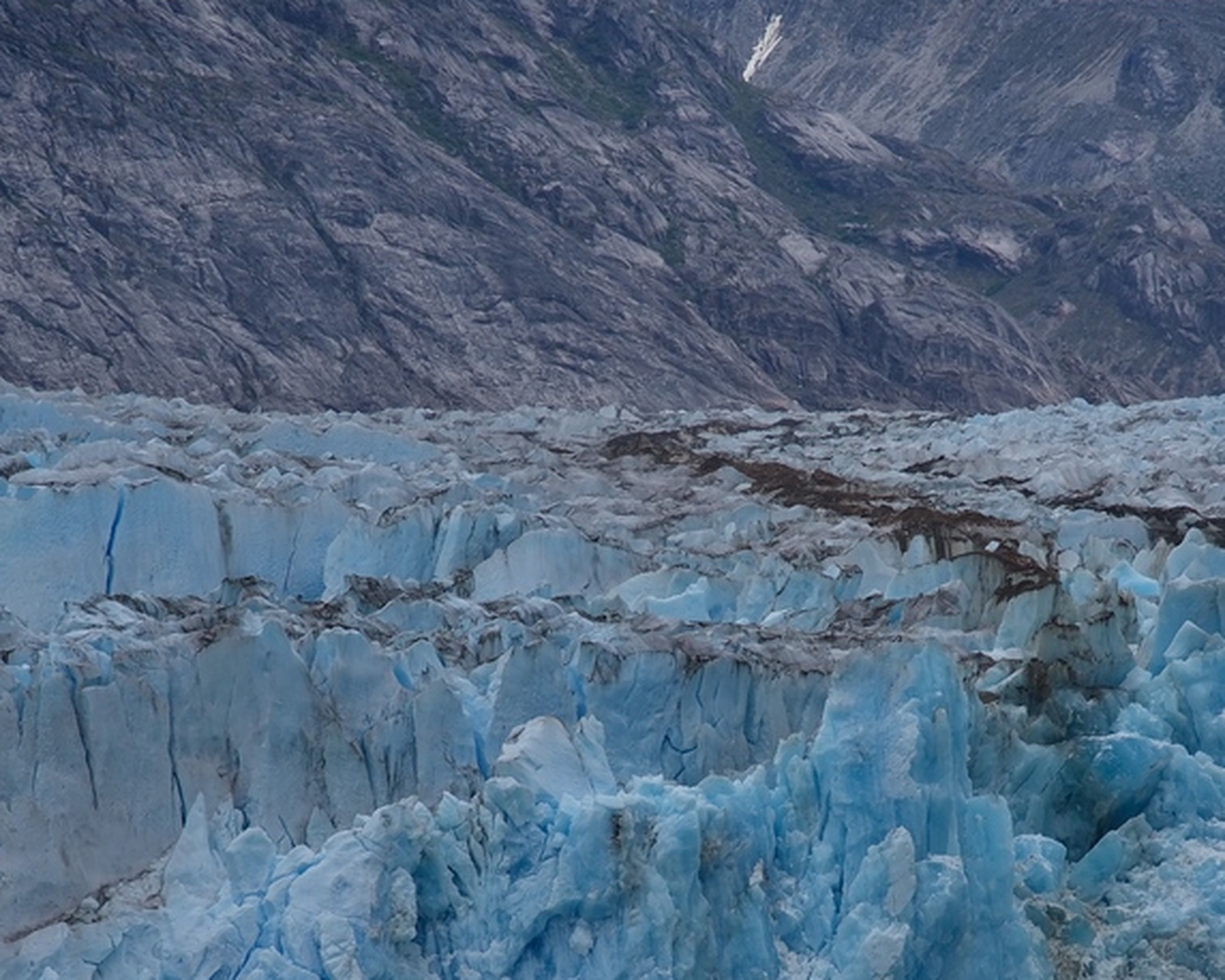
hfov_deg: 7.7
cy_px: 736
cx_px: 758
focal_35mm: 252
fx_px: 9139
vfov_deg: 6.1
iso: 100
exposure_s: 1/250
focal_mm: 120
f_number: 5
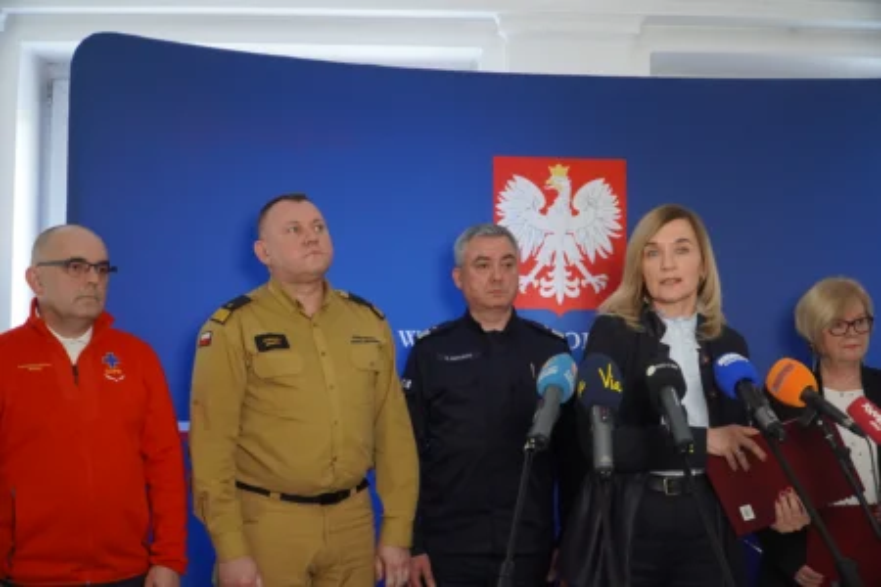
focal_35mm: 46
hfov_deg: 42.3
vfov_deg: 28.9
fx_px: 1138
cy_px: 294
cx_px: 440
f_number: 4
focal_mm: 31
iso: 3200
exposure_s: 1/160
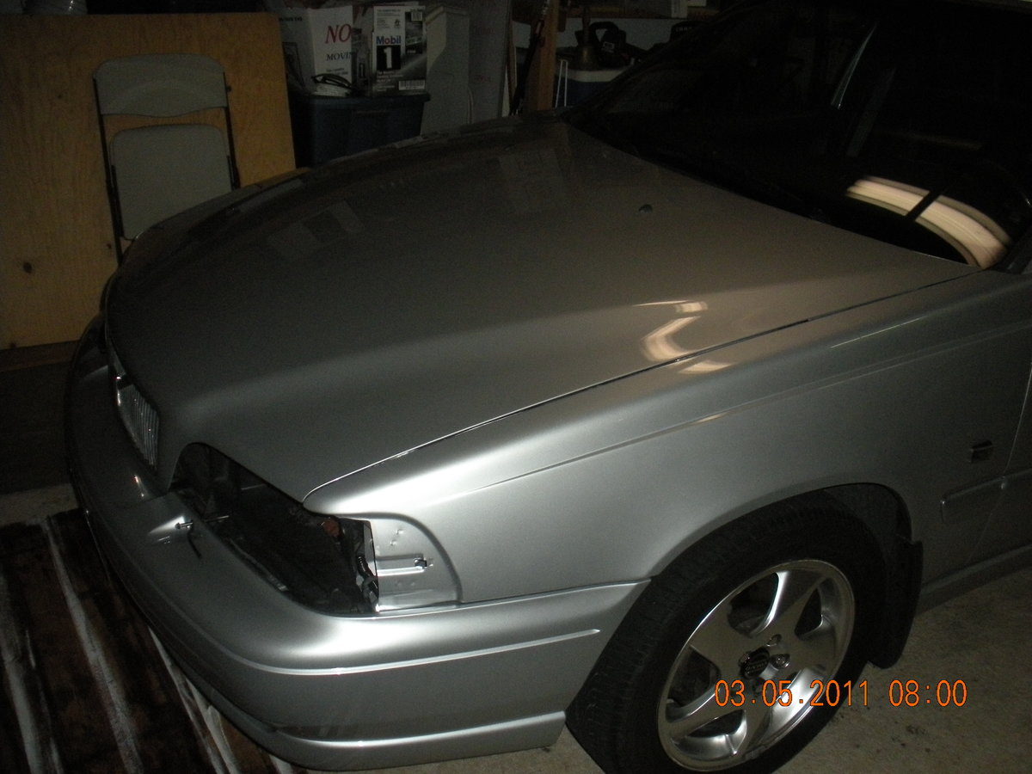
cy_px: 387
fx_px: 1043
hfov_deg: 52.6
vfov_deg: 40.7
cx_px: 516
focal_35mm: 35
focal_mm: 6.3
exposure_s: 1/60
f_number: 3.5
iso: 400
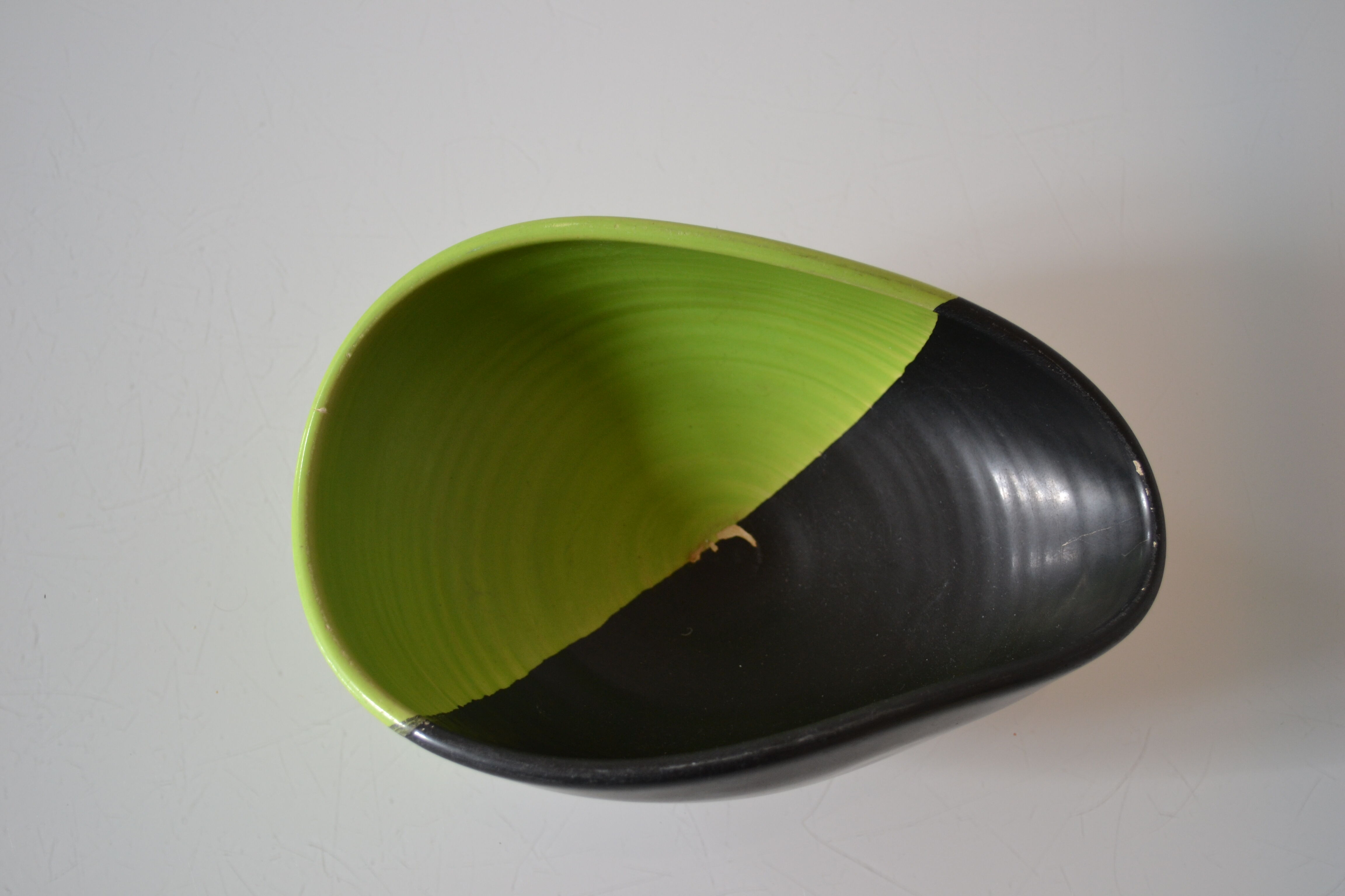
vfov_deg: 28.1
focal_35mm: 48
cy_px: 448
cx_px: 672
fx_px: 1793
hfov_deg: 41.1
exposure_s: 1/15
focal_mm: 32
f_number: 4.8
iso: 400
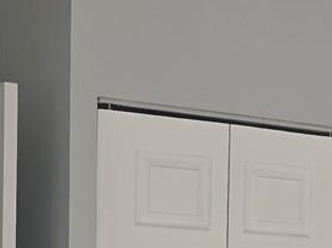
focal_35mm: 135
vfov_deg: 10.6
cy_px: 373
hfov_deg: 13.6
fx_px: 1293
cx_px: 522
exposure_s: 1/60
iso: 25
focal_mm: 6.3
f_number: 1.7
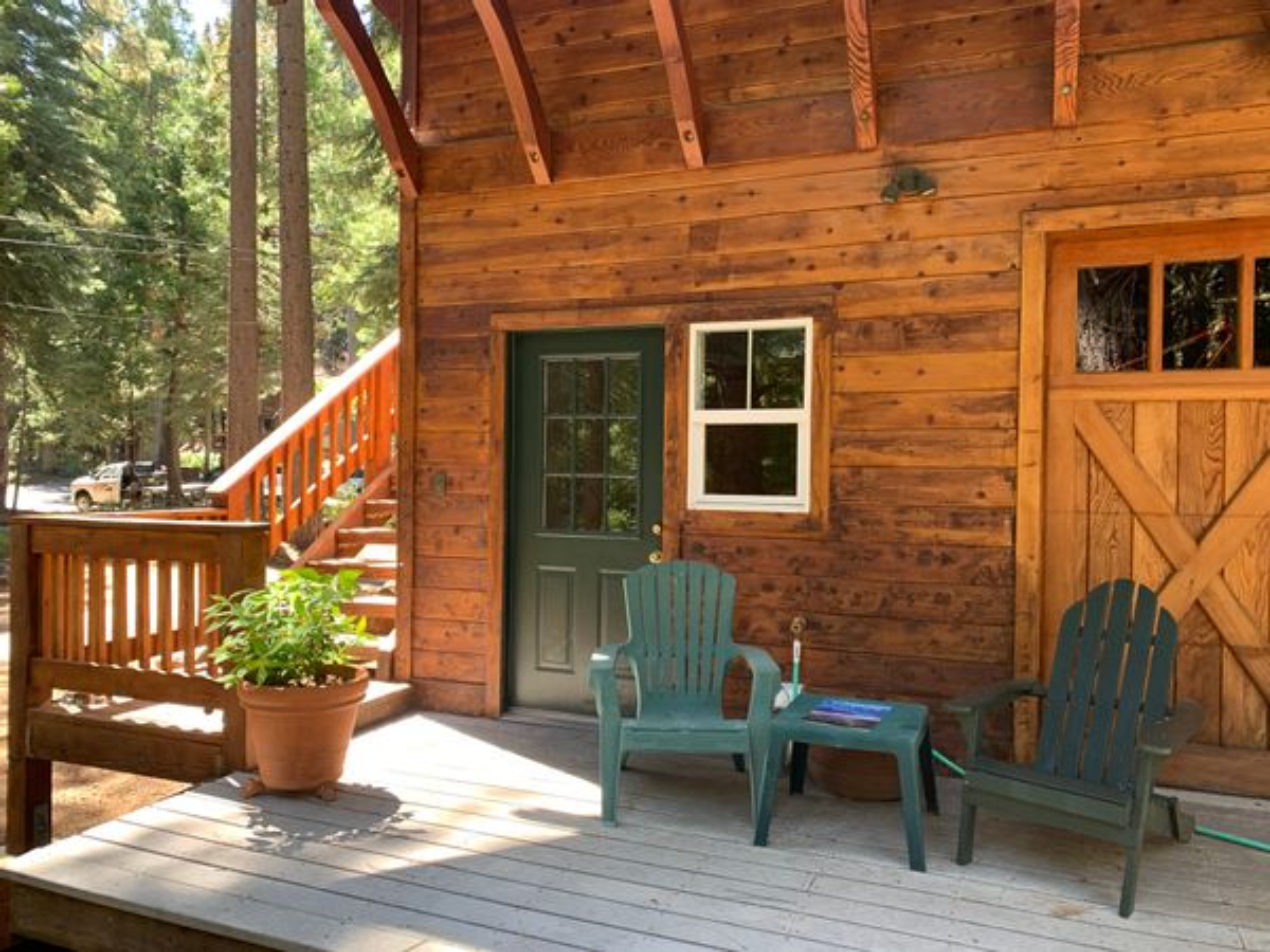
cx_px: 635
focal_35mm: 26
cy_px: 476
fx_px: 954
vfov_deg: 53.1
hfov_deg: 67.3
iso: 64
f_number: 1.8
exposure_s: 1/121
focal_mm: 4.25
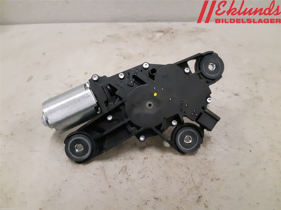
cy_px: 105
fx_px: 211
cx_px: 140
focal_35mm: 26
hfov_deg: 67.3
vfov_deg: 53.1
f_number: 1.7
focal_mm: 3.93
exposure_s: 1/218
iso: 800
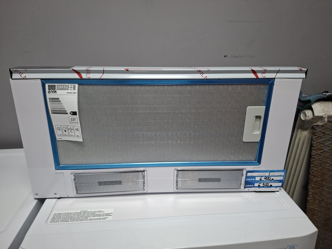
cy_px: 124
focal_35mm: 23
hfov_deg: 73.9
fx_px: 221
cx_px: 166
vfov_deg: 58.9
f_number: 1.8
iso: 250
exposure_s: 1/50
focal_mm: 5.54
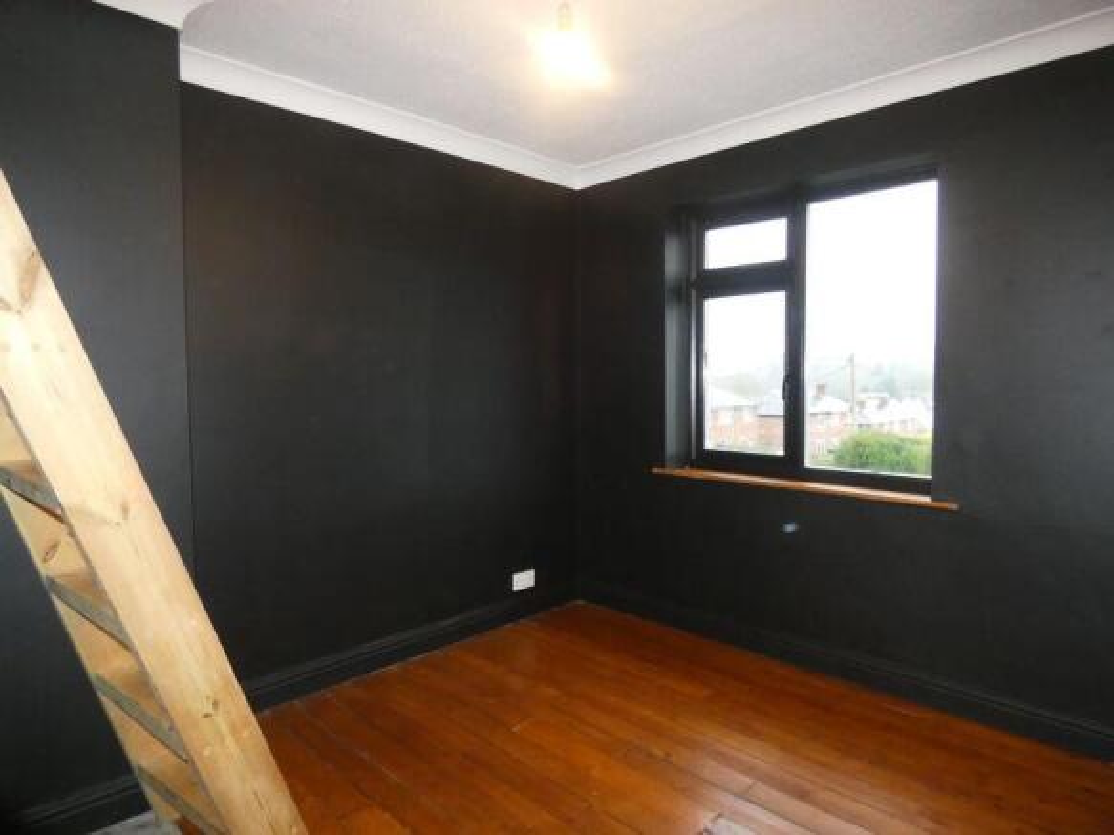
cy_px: 418
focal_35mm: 20
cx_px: 557
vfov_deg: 66.0
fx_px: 644
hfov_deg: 81.8
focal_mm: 3.6
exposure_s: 1/60
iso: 800
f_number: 2.8
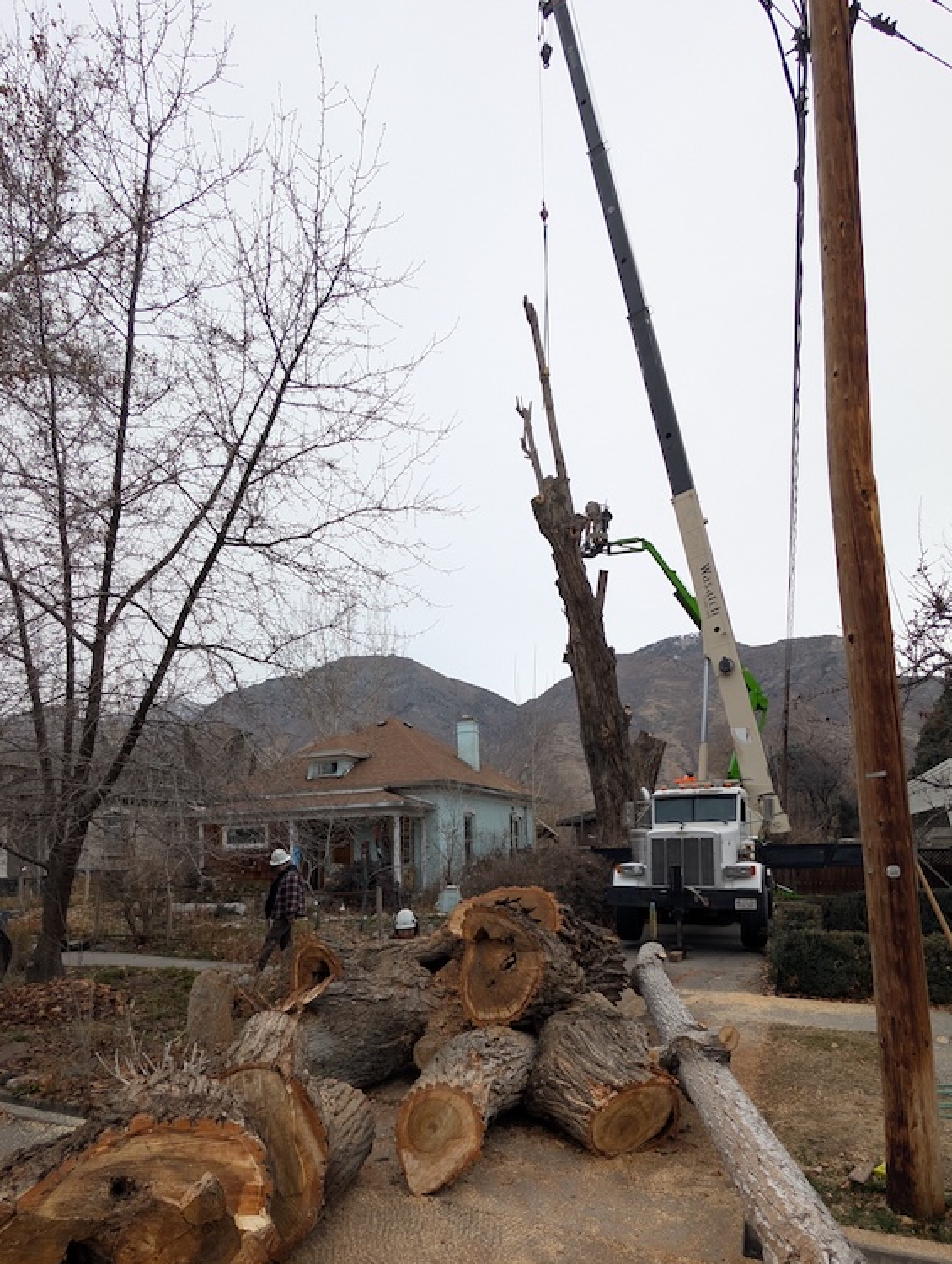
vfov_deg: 88.4
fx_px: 622
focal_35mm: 17
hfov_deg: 74.9
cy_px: 820
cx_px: 487
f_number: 1.7
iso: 51
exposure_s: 1/1010
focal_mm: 2.02
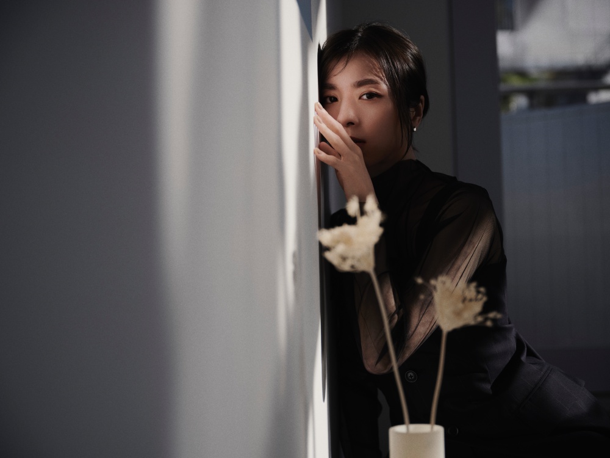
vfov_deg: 23.3
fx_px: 1110
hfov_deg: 30.7
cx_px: 305
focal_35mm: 63
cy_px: 229
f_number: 4
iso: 100
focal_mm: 79.6
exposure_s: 1/400
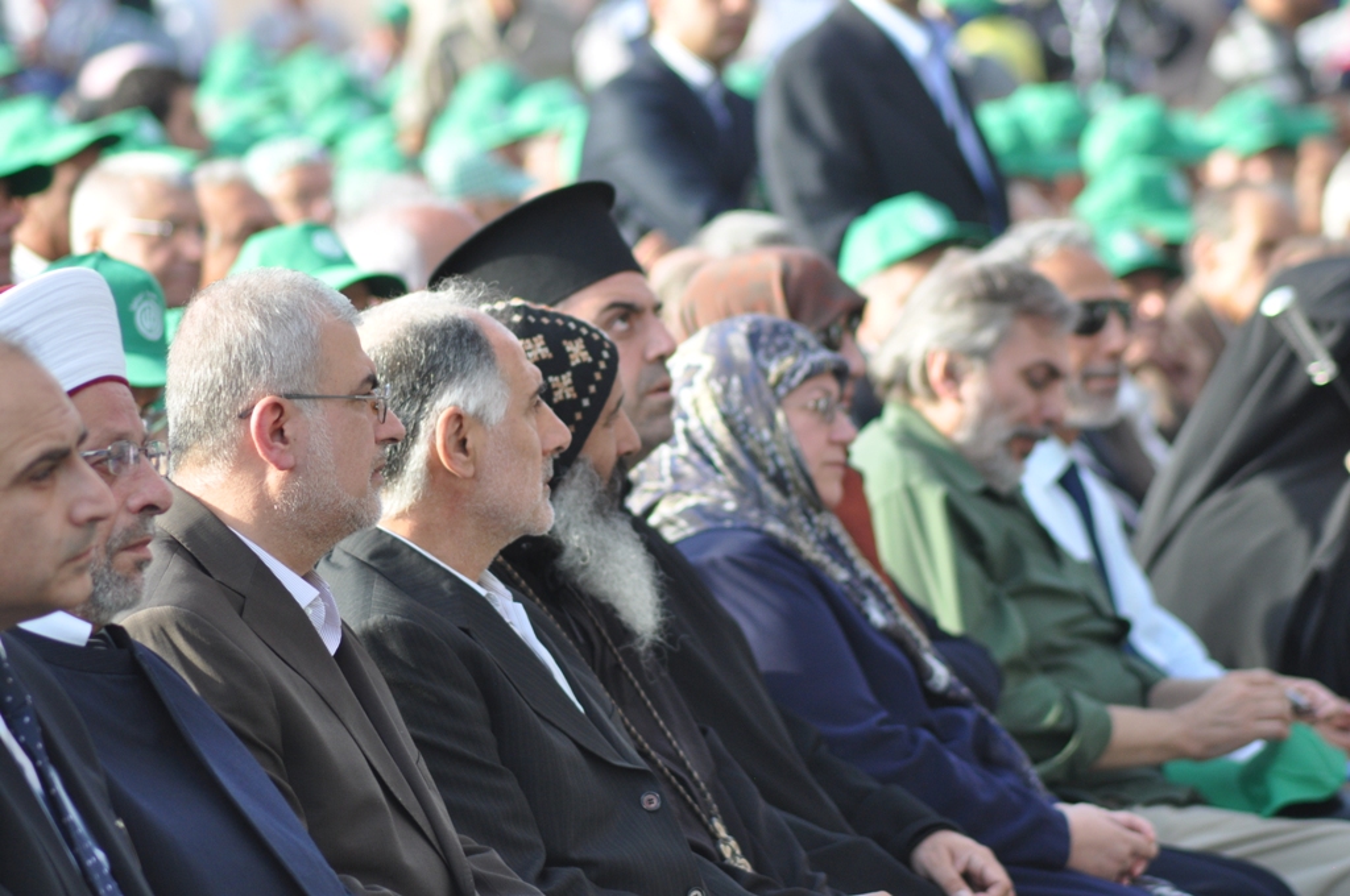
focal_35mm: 300
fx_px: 11236
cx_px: 675
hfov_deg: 6.9
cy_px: 448
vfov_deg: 4.6
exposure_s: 1/400
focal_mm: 200
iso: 500
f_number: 4.8
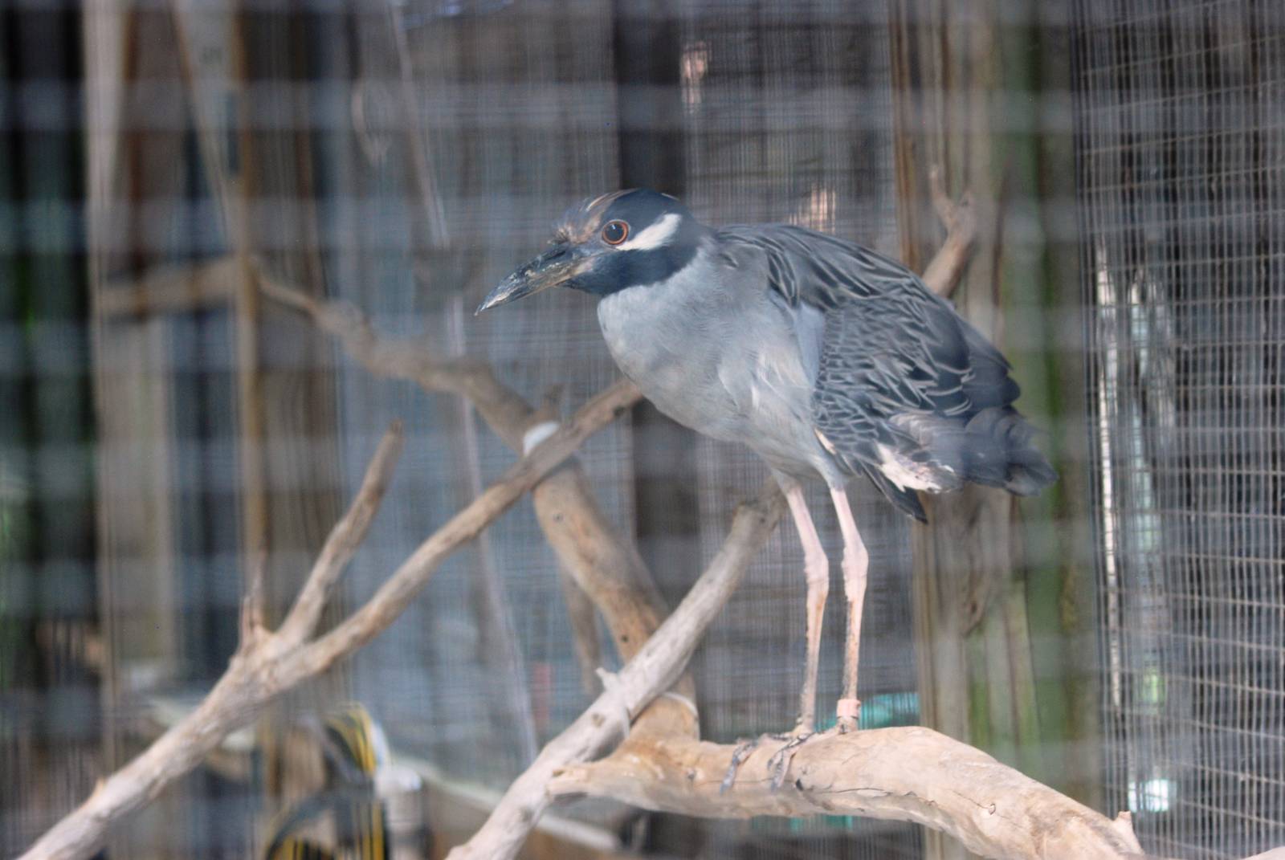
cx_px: 642
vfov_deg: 13.1
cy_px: 430
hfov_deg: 19.4
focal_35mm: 105
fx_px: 3752
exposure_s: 1/25
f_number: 4
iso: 400
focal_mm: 70
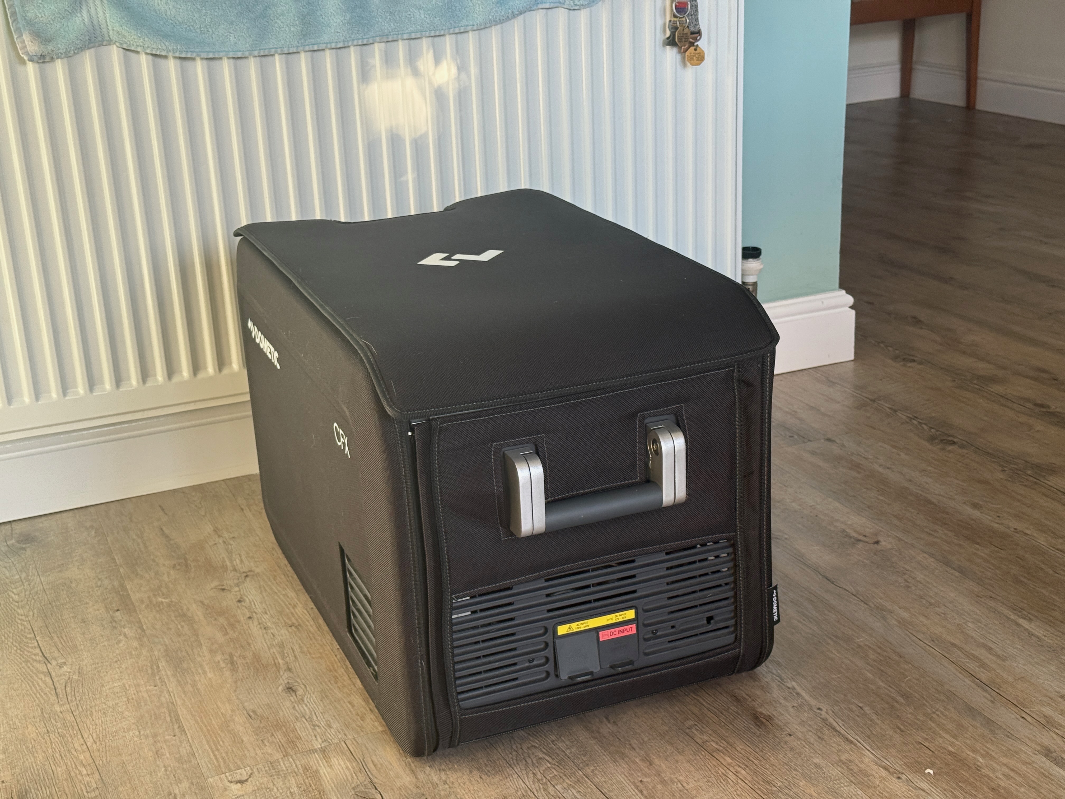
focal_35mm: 48
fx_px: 1477
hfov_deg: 39.7
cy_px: 400
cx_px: 532
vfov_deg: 30.3
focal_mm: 6.76
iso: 100
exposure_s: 1/112
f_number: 1.78
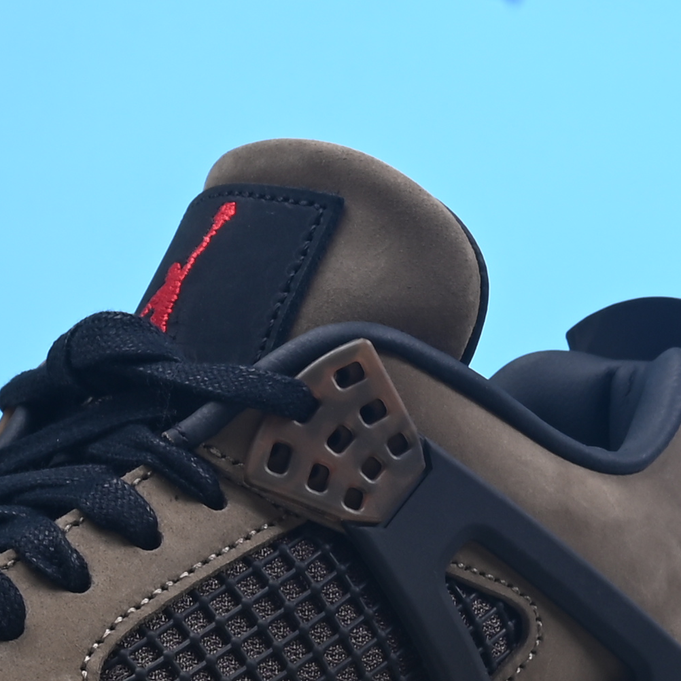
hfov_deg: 8.7
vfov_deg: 8.8
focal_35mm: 199
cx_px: 758
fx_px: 4429
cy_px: 244
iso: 100
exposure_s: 1/2
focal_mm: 39
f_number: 16
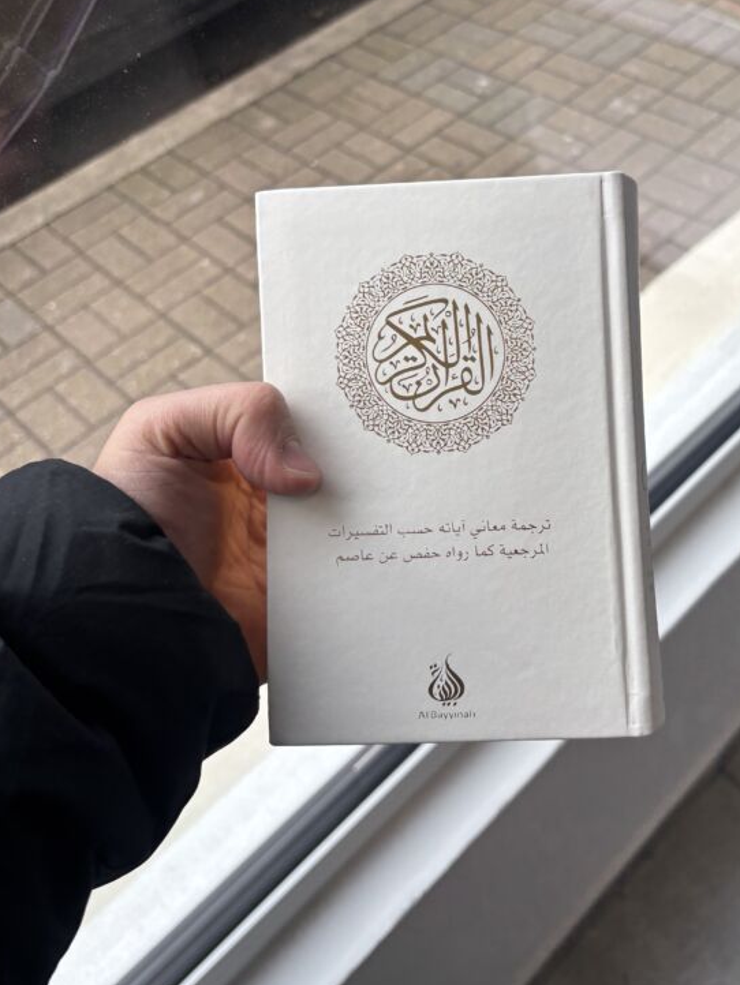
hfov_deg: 39.2
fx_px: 1026
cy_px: 408
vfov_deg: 51.1
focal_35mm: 36
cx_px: 500
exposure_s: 1/512
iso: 50
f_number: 1.6
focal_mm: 5.96
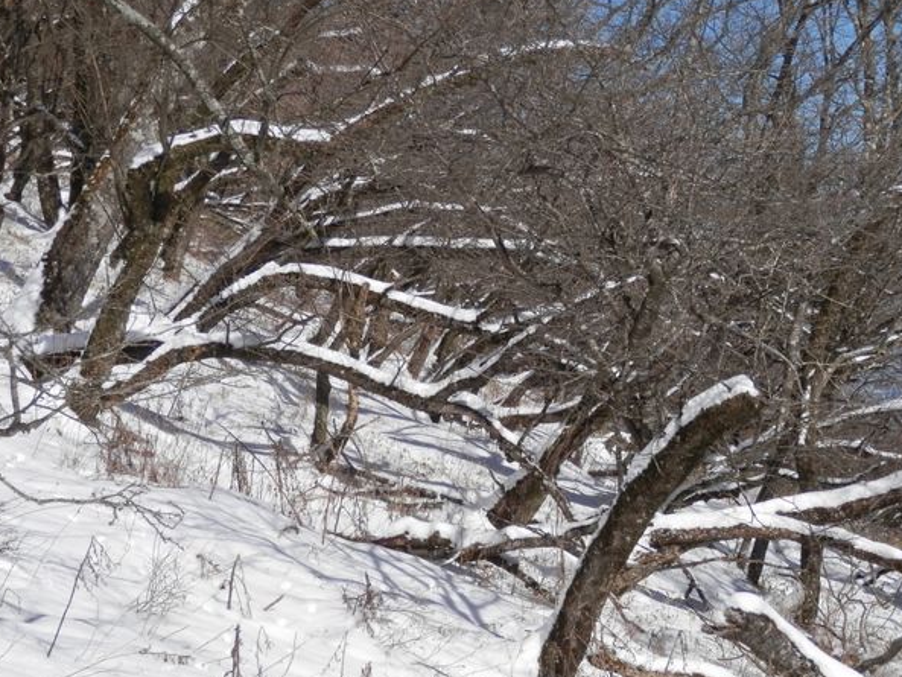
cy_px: 316
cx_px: 549
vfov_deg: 16.6
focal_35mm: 89
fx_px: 2320
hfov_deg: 22.0
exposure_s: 1/200
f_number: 12.4
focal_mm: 11.9
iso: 100
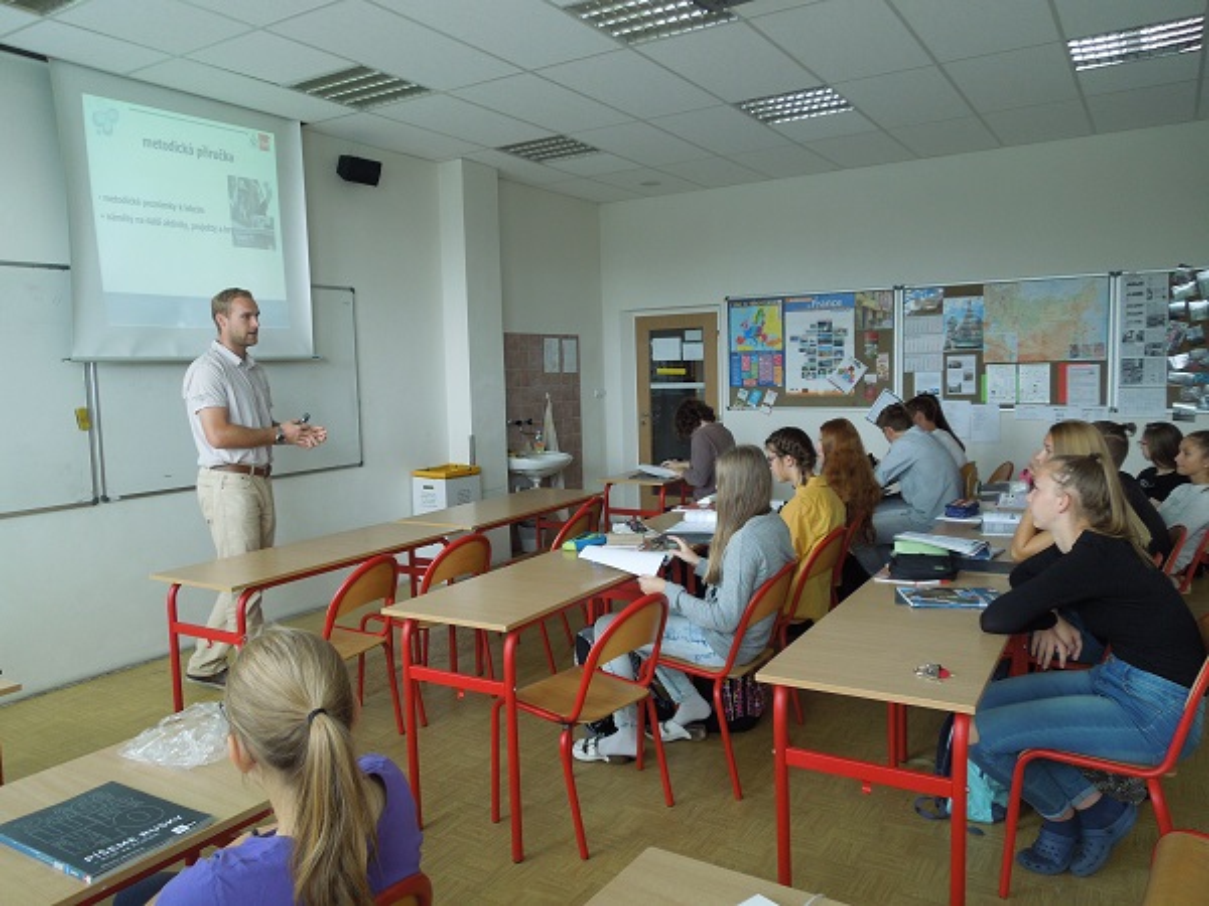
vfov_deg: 54.9
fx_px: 873
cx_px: 604
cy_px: 453
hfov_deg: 69.4
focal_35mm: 25
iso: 160
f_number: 3.3
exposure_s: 1/30
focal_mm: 4.5
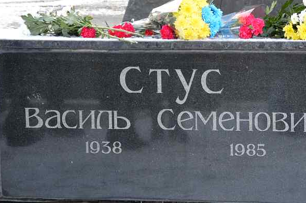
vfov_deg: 7.5
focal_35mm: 183
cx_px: 264
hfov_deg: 11.2
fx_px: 1554
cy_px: 120
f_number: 5.6
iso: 400
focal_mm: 60
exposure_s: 1/125
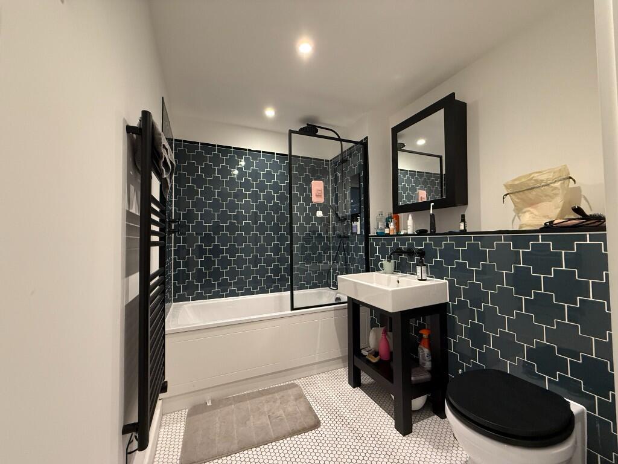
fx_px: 250
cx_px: 309
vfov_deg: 85.7
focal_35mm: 14
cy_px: 232
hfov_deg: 102.1
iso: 400
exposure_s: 1/50
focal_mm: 2.22
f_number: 2.2
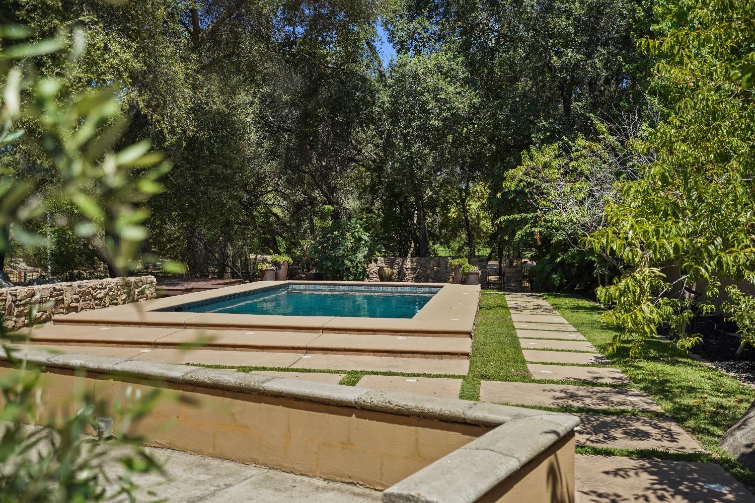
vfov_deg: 37.9
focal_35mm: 35
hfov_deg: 54.4
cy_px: 252
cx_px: 378
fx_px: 734
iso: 400
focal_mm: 35
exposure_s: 1/2000
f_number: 4
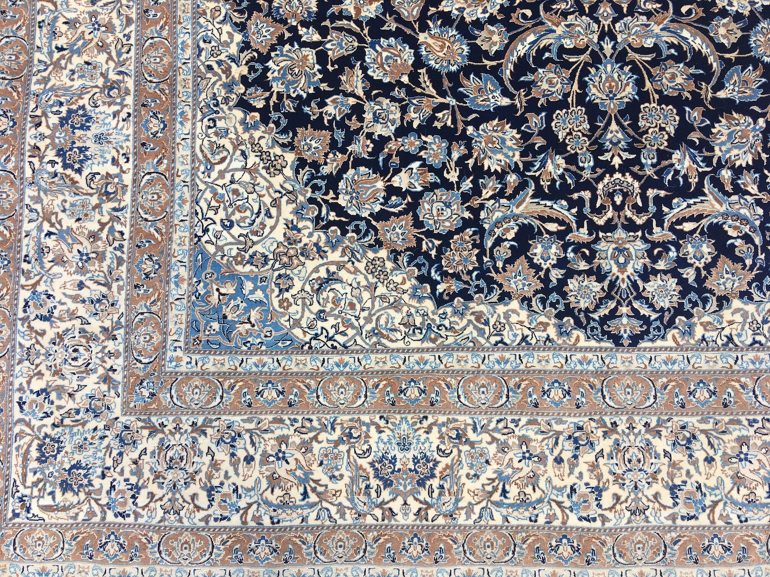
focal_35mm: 29
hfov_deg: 61.7
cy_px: 288
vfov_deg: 48.2
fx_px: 645
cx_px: 385
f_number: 2.2
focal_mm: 4.15
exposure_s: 1/447
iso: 25
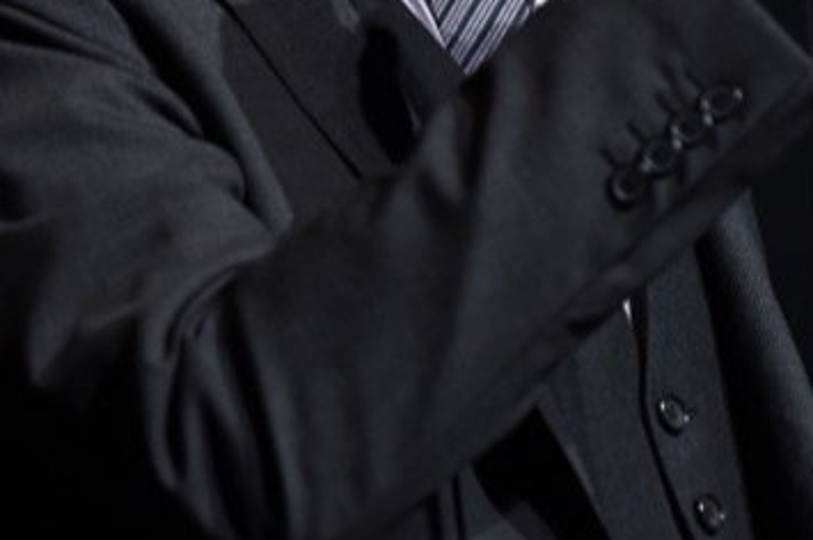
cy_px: -256
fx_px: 15252
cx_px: 330
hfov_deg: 3.1
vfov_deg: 2.0
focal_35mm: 676
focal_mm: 200
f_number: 2.8
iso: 2500
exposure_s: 1/200
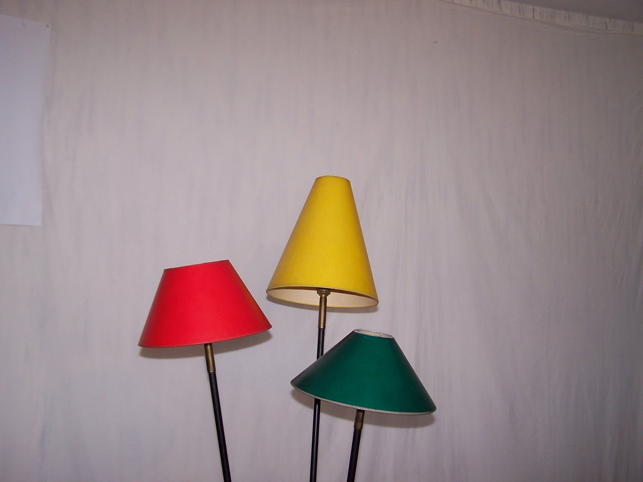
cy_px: 241
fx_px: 706
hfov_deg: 49.0
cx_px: 322
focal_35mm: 38
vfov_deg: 37.7
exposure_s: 1/60
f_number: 2.8
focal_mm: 6.3
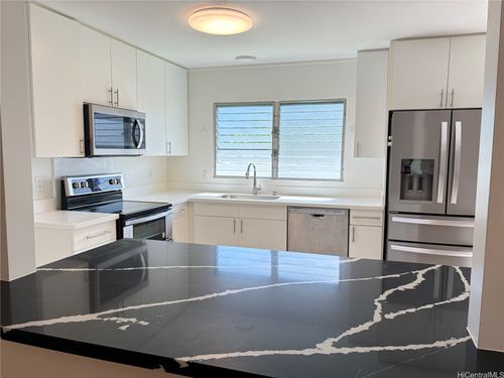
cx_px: 252
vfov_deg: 53.1
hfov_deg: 67.3
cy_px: 189
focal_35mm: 26
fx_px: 379
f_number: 1.6
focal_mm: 5.96
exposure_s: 1/120
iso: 64
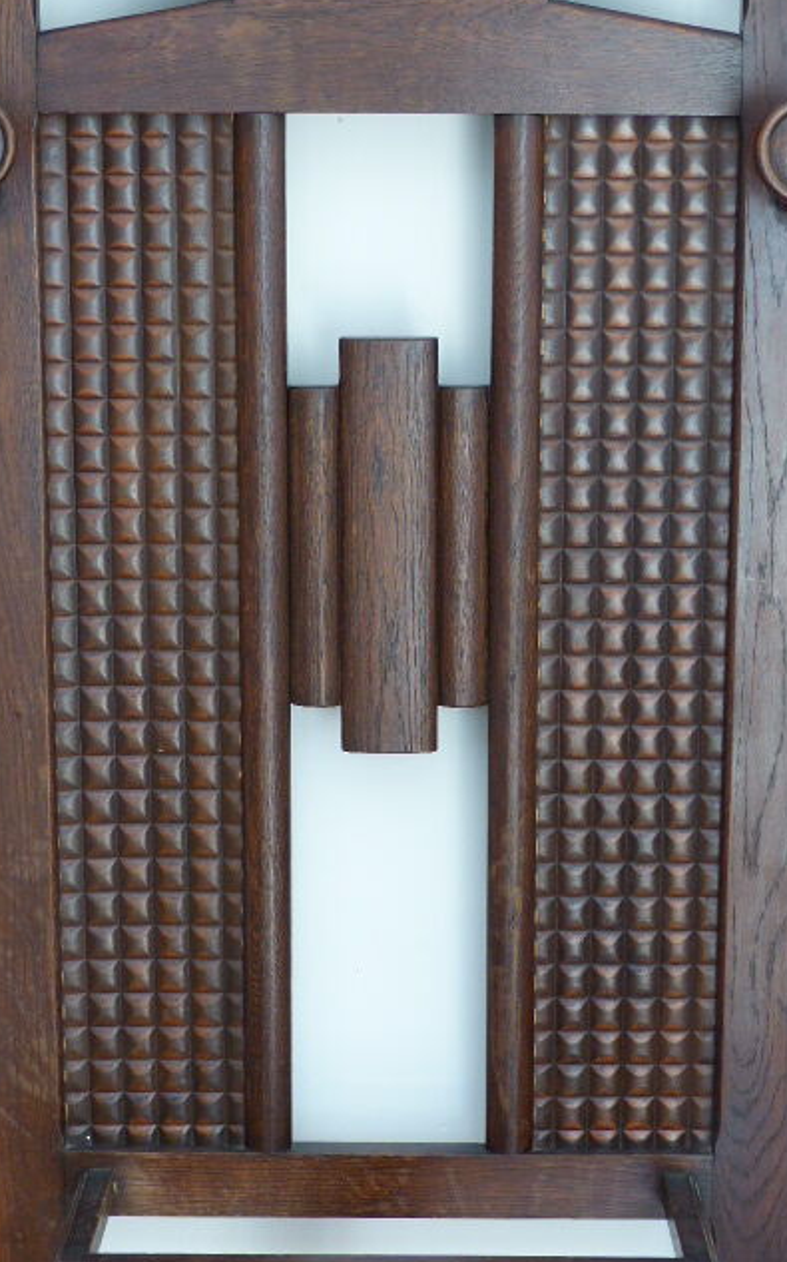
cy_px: 626
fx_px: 2542
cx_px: 383
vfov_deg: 27.9
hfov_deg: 17.6
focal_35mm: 74
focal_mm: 12.5
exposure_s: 1/60
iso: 250
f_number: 2.8
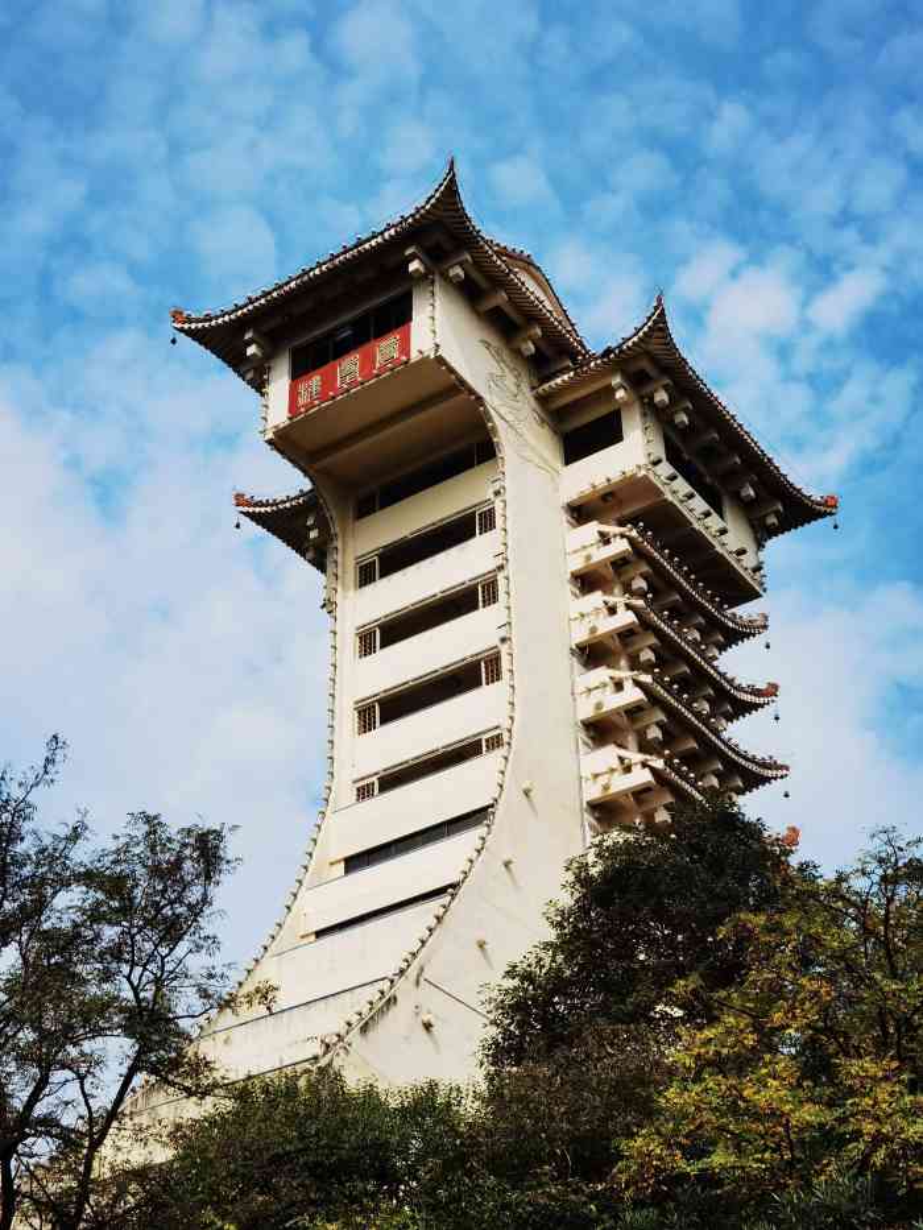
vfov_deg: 34.9
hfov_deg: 26.6
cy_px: 615
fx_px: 1955
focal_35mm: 55
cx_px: 462
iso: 50
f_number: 1.9
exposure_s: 1/10000
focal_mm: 6.71
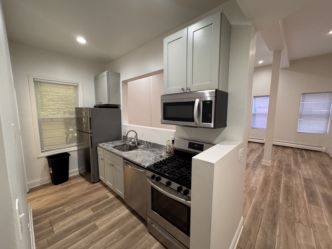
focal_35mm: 14
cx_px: 166
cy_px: 124
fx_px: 134
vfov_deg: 85.7
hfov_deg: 102.1
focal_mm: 2.22
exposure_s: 1/60
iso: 160
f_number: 2.2
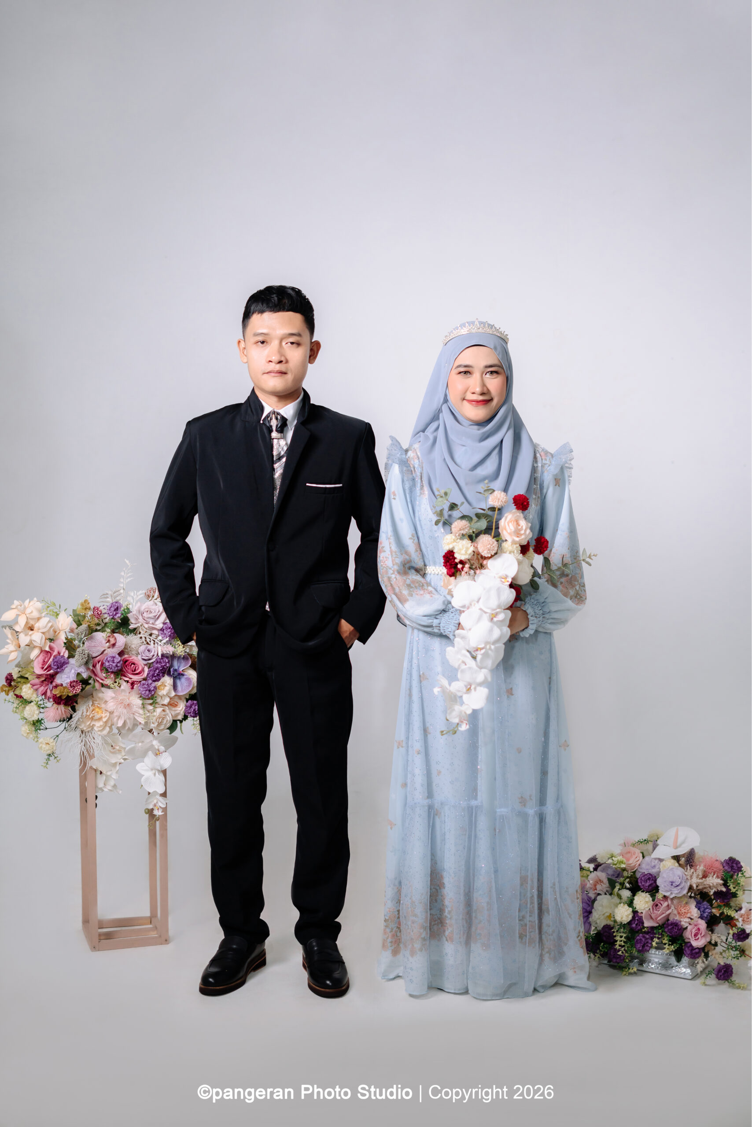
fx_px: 1566
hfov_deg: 27.0
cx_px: 376
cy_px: 564
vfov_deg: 39.6
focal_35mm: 50
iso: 320
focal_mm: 50
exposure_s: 1/125
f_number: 2
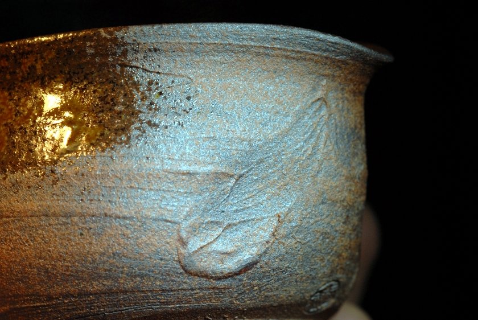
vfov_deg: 8.7
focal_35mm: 158
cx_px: 239
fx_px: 2093
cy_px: 160
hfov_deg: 13.0
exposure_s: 1/50
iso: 400
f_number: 13
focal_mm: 105
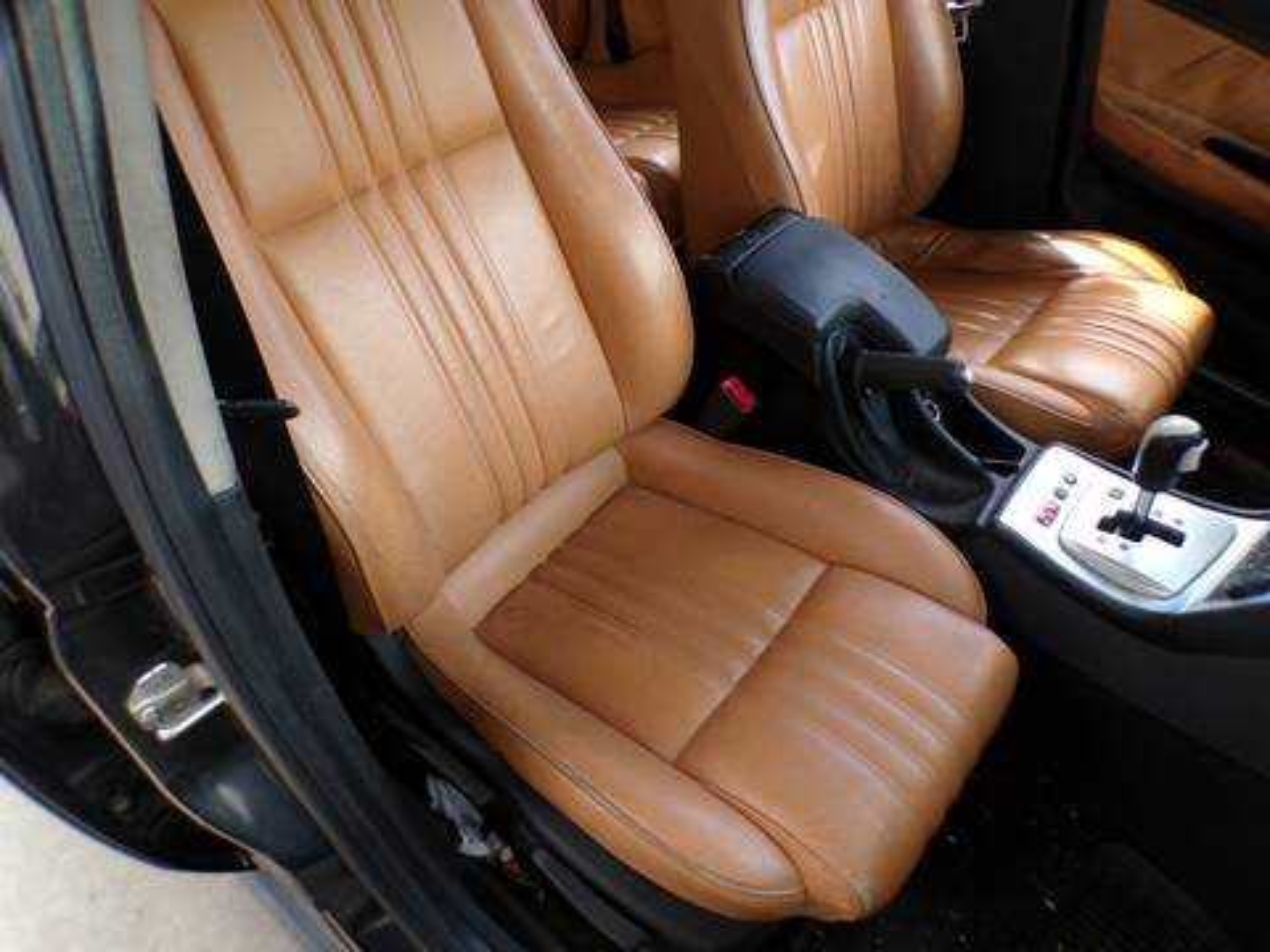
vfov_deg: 56.8
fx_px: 881
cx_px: 635
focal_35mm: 24
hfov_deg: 71.6
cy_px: 476
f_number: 3
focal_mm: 4.3
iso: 100
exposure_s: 1/45
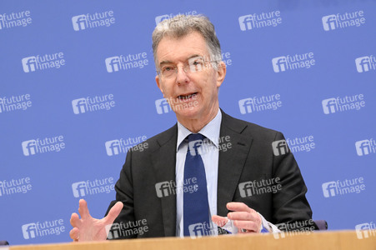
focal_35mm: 86
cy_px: 125
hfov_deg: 23.7
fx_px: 898
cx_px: 188
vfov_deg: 15.9
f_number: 5.6
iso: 5000
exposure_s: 1/500
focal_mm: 86
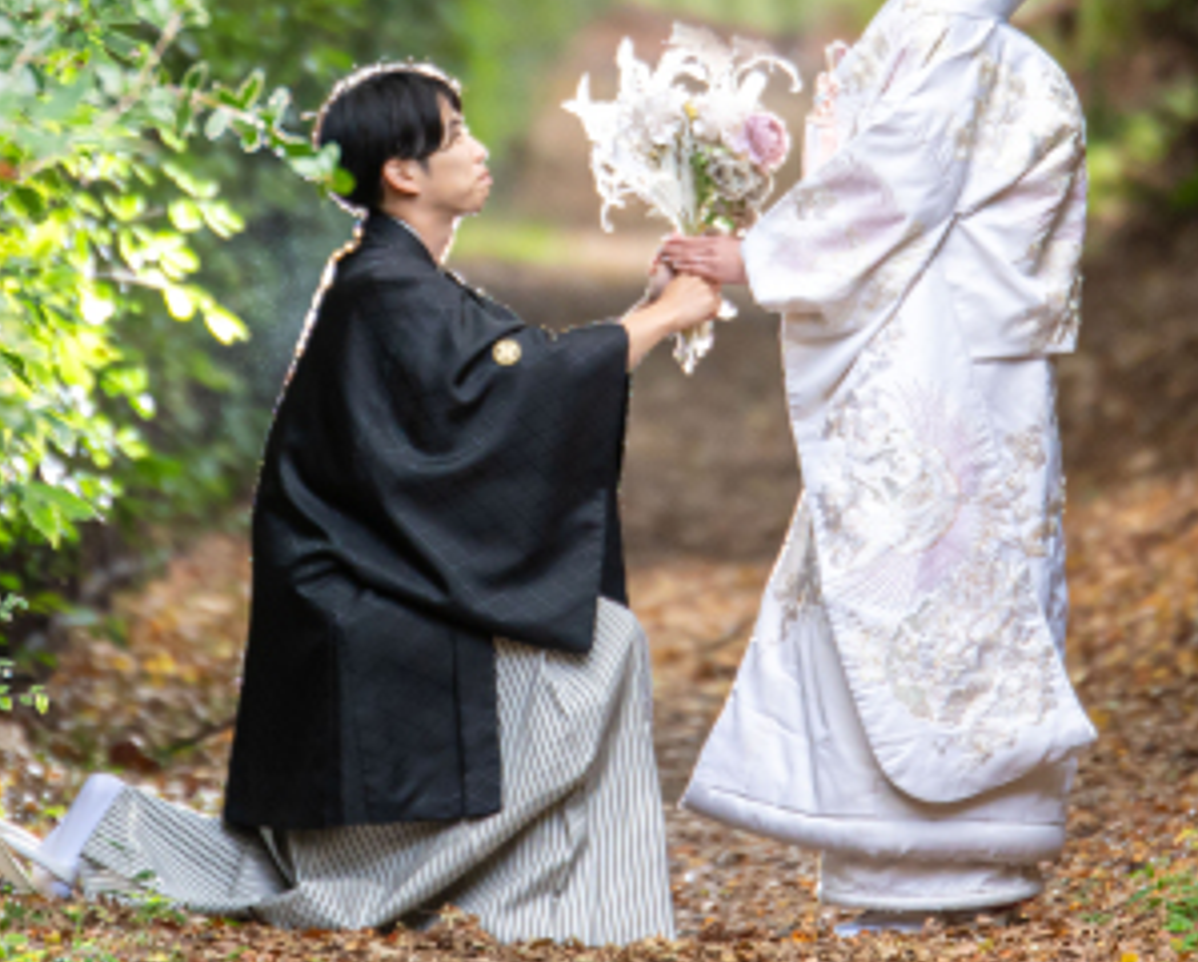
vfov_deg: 3.1
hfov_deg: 3.9
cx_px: 629
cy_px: 24
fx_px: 17787
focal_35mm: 501
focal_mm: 200
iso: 1250
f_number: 3.2
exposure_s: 1/200
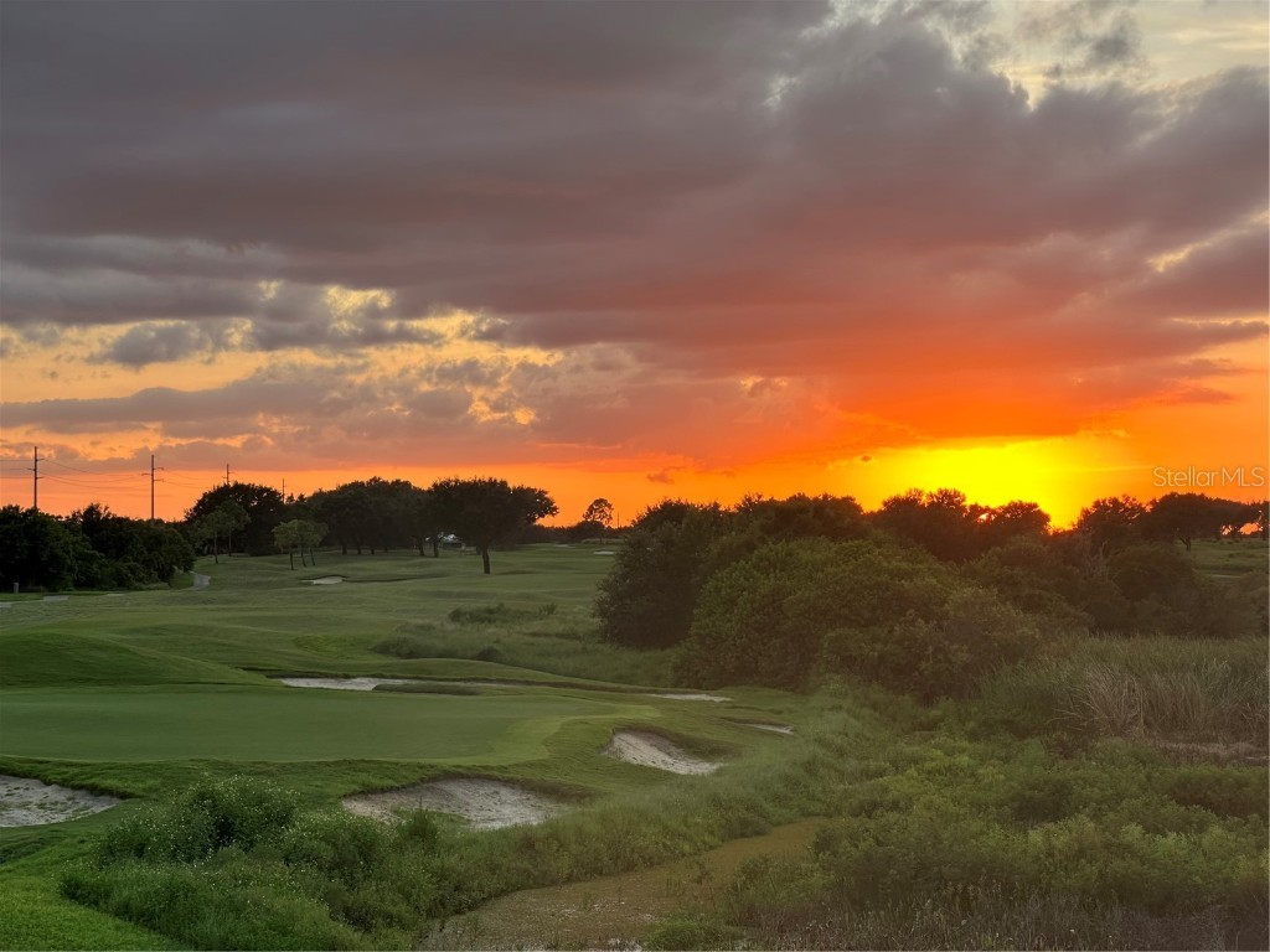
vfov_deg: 19.1
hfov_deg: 25.3
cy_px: 476
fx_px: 2825
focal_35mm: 77
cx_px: 635
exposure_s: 1/99
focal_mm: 9
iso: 40
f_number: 2.8
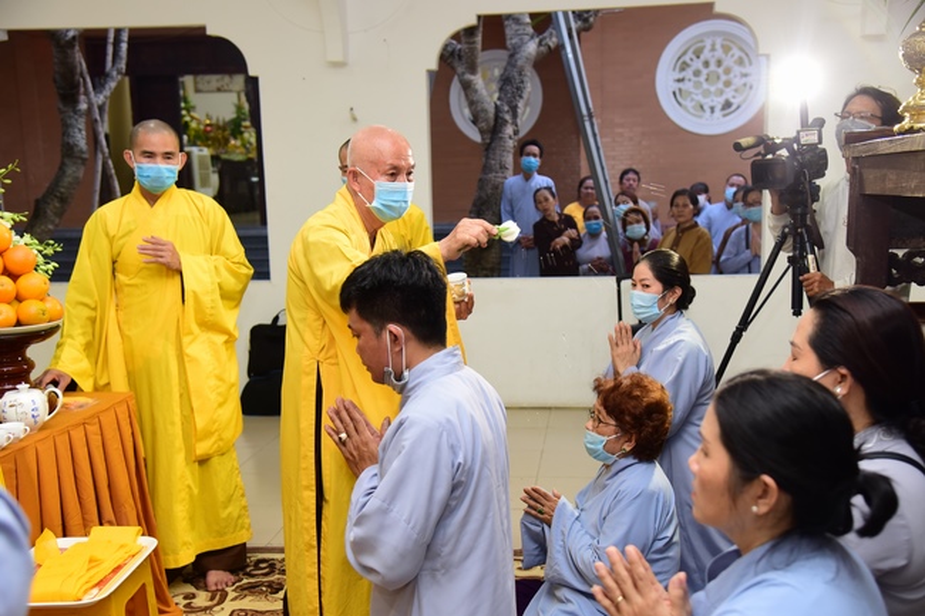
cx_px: 462
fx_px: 1027
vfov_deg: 33.4
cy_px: 308
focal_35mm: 40
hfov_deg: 48.5
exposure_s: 1/60
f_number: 4.5
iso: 1000
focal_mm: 40
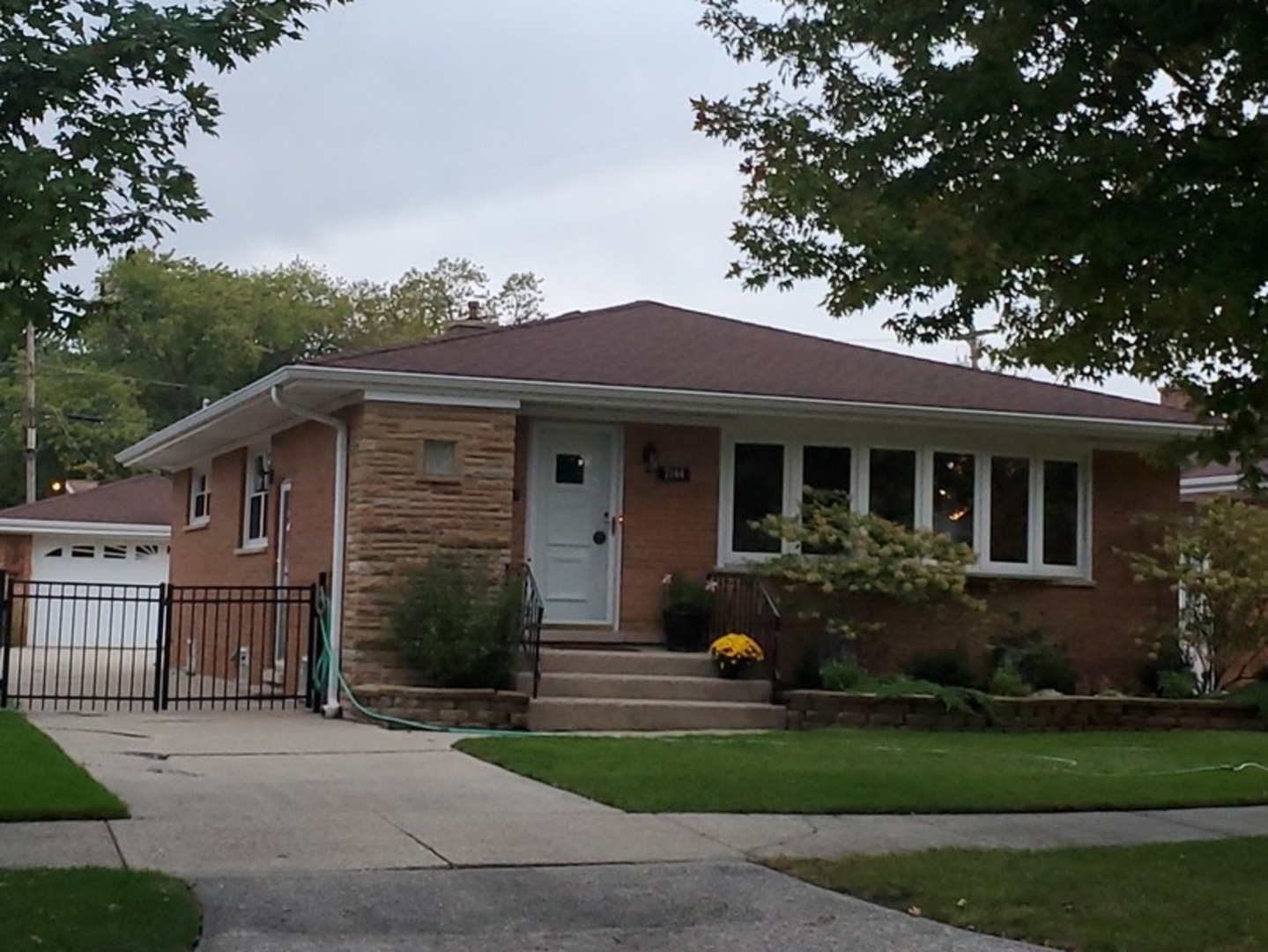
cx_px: 634
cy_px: 476
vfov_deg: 53.1
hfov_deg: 67.3
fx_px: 953
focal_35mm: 26
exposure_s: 1/40
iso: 200
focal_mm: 4.3
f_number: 2.4
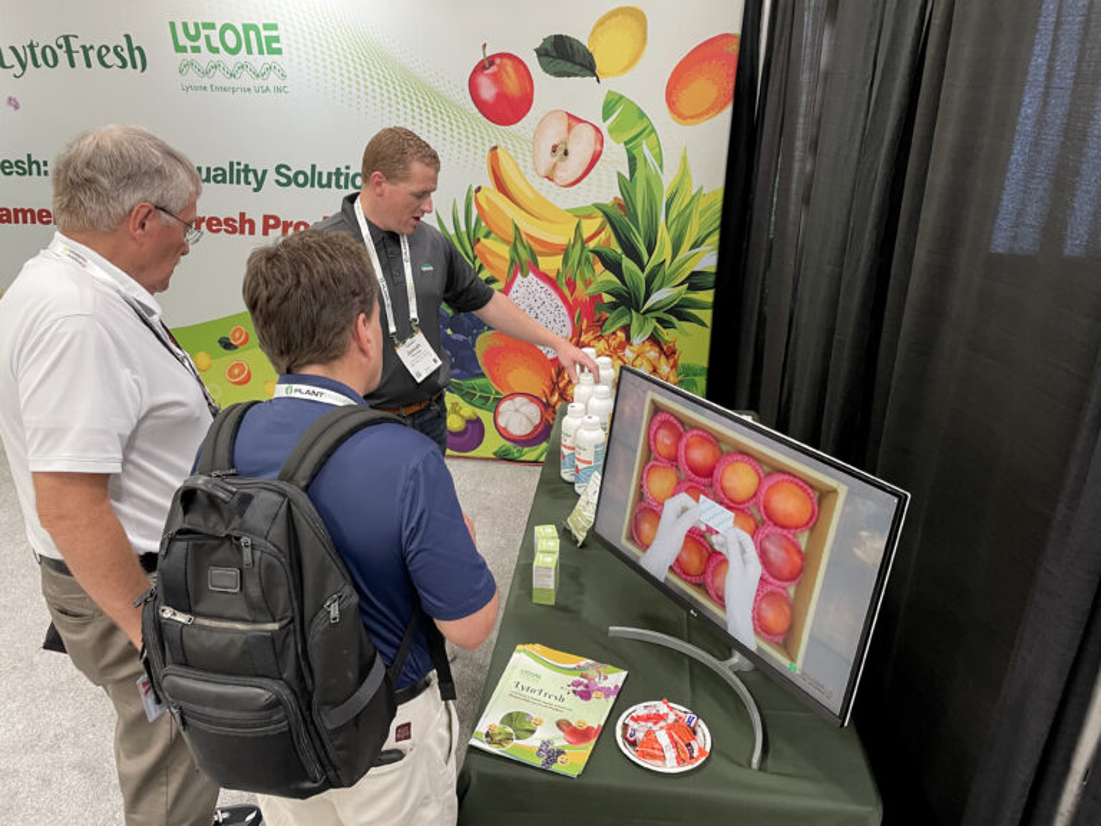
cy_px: 413
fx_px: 827
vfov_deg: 53.1
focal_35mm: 26
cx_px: 550
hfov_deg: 67.3
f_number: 1.6
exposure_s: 1/60
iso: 160
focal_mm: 4.2
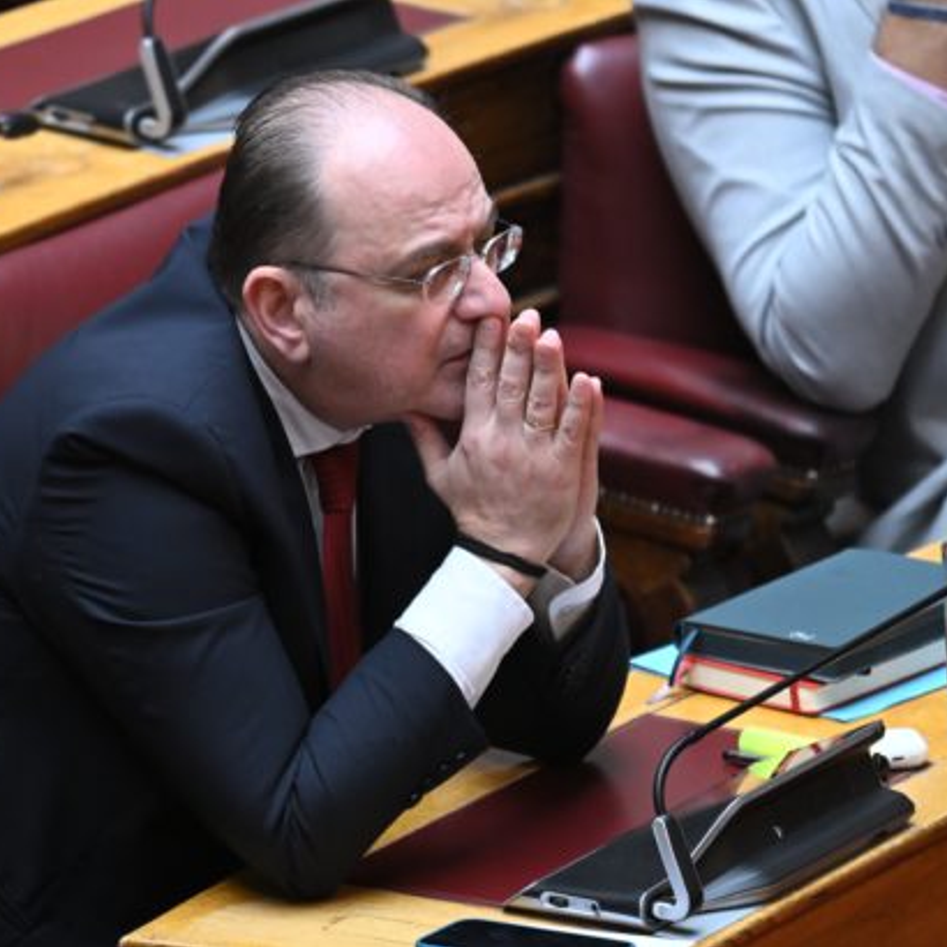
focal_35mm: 769
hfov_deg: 2.3
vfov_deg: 2.3
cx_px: 386
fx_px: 23802
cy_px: 474
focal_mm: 600
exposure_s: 1/250
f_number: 6.3
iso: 4000
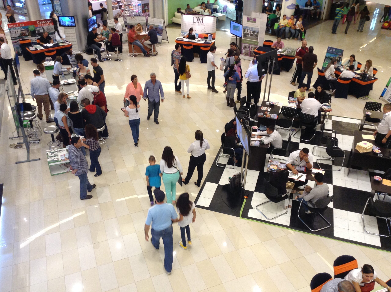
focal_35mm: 33
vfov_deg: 42.8
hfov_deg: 55.4
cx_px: 196
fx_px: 372
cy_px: 146
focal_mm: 3.3
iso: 80
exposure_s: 1/24
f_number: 2.4
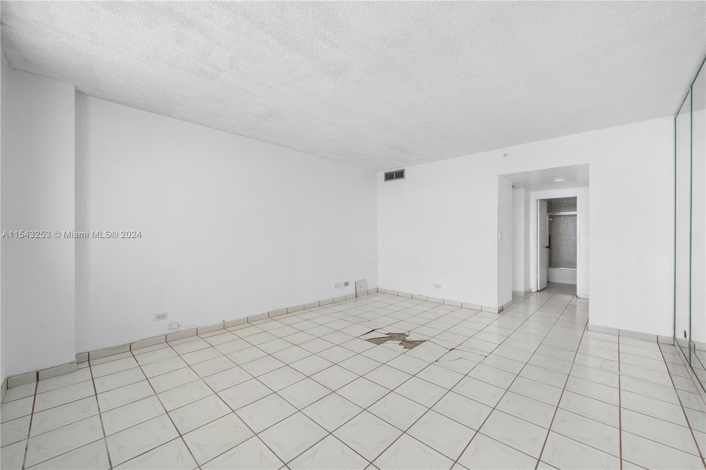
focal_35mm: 14
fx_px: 274
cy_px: 235
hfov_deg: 104.3
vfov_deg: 81.2
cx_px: 353
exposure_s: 1/80
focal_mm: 14
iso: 400
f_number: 8
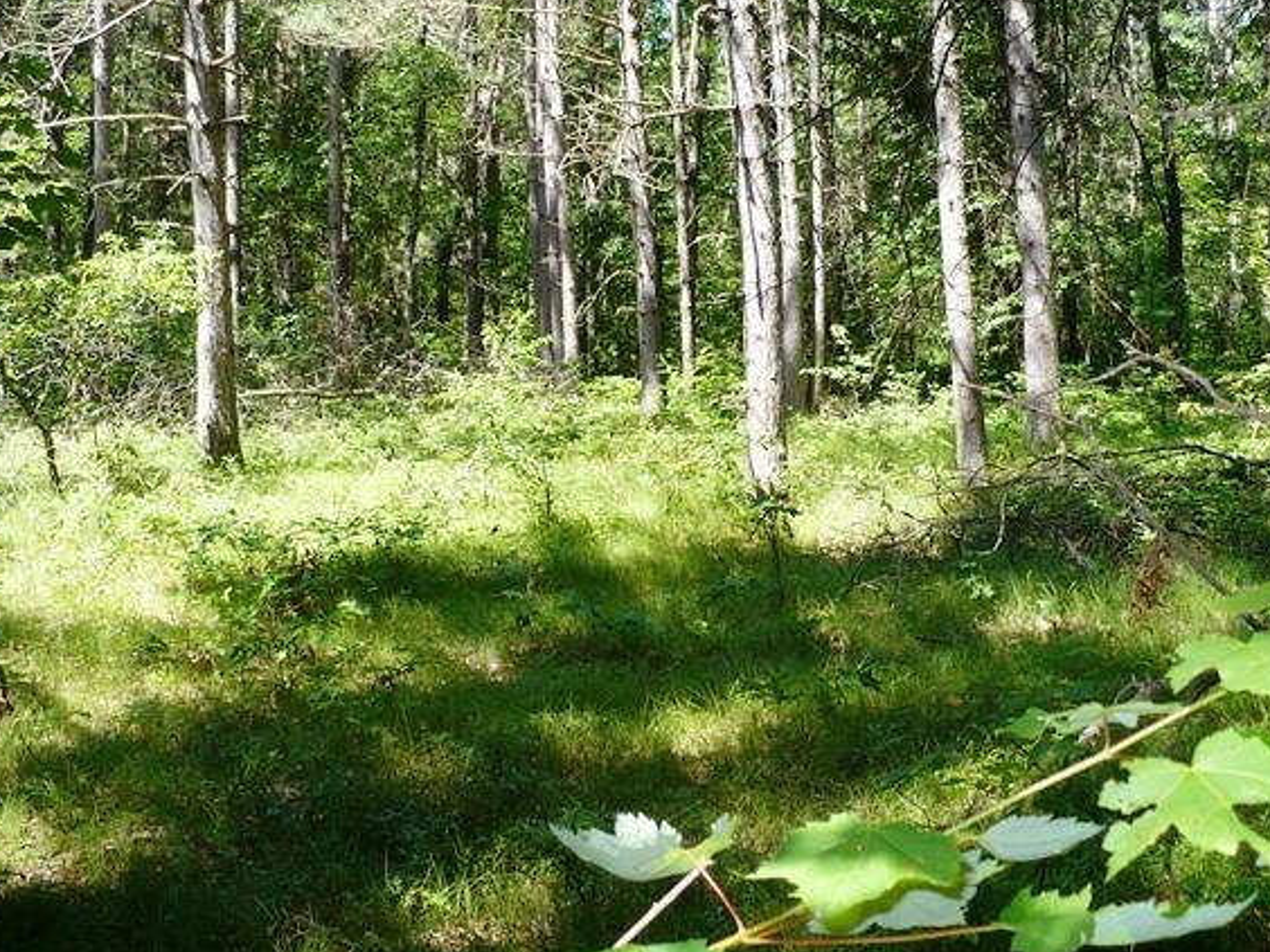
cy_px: 419
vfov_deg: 34.3
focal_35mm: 42
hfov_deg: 44.8
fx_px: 1541
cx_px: 651
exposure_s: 1/200
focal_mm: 6.1
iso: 100
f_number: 2.8
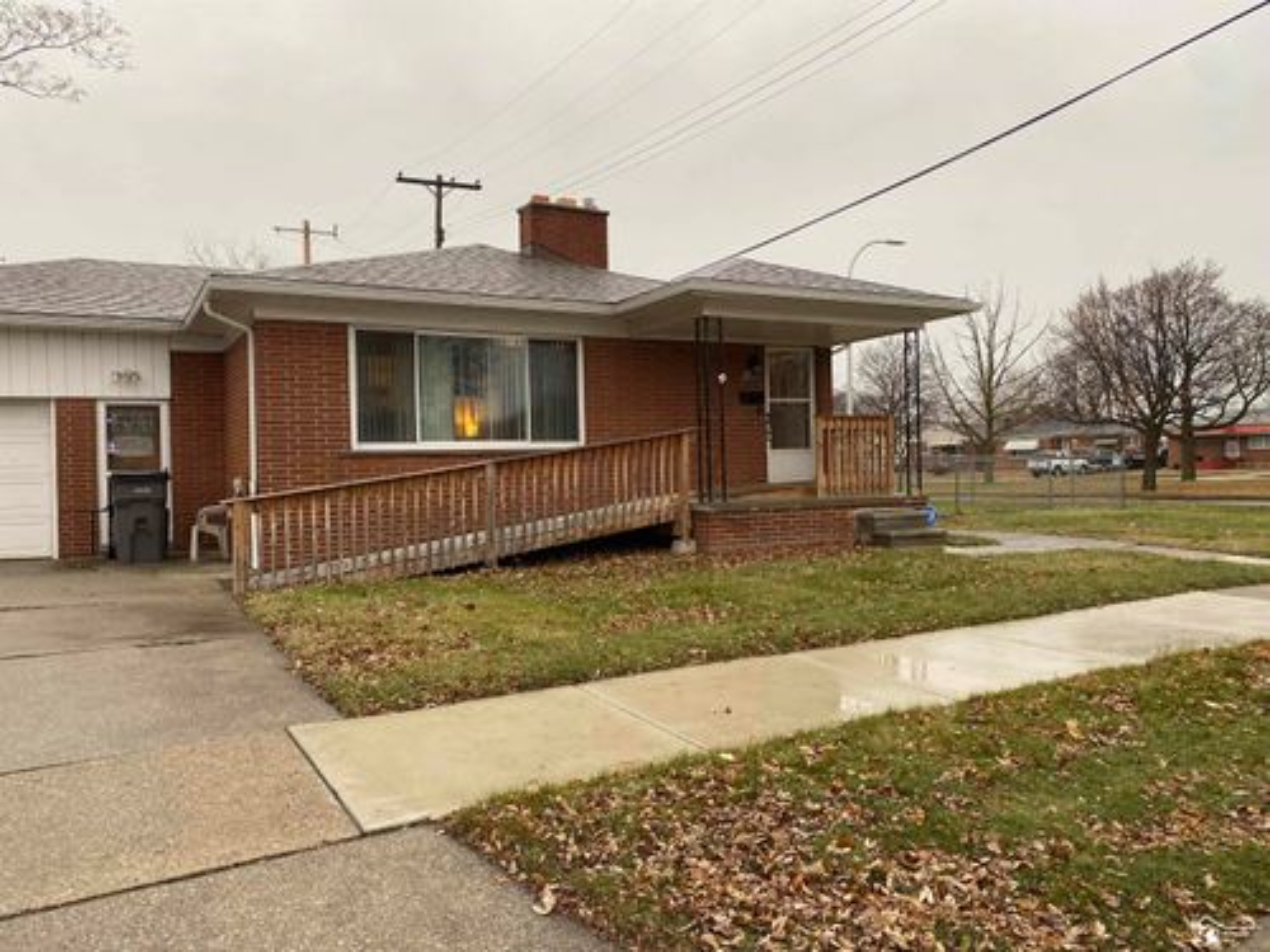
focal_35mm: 26
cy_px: 476
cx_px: 635
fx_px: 954
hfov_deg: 67.3
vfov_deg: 53.1
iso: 64
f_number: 1.8
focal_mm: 4.25
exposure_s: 1/122
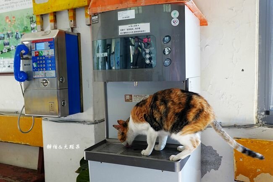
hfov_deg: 58.7
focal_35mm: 32
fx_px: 243
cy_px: 91
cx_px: 136
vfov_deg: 41.1
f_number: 3.5
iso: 250
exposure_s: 1/40
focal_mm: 12.01
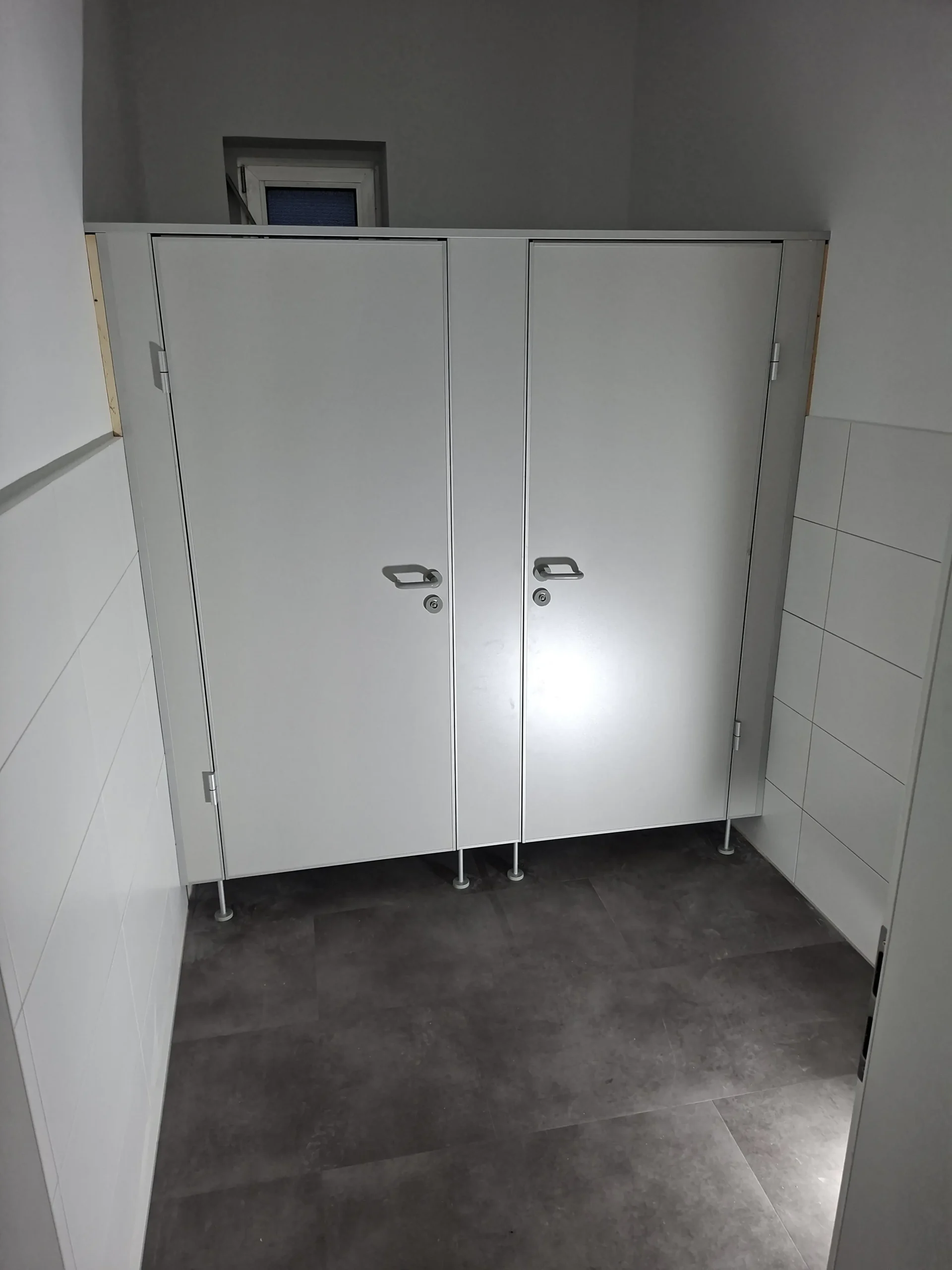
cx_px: 476
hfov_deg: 58.9
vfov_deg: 73.9
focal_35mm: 23
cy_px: 635
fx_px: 843
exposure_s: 1/120
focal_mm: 5.54
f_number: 1.8
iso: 160
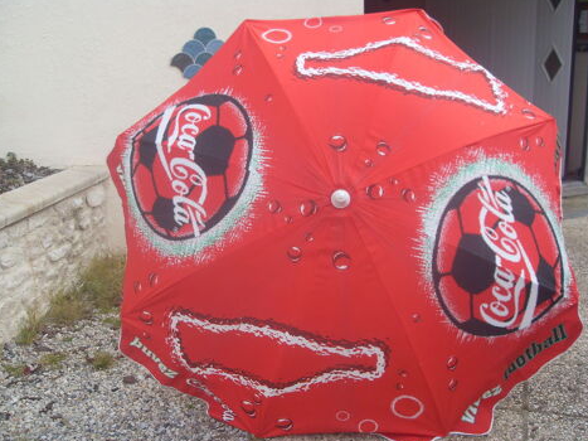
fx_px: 611
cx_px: 295
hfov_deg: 51.4
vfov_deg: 39.6
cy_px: 222
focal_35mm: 36
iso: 80
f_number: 2.8
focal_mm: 6.3
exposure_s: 1/750
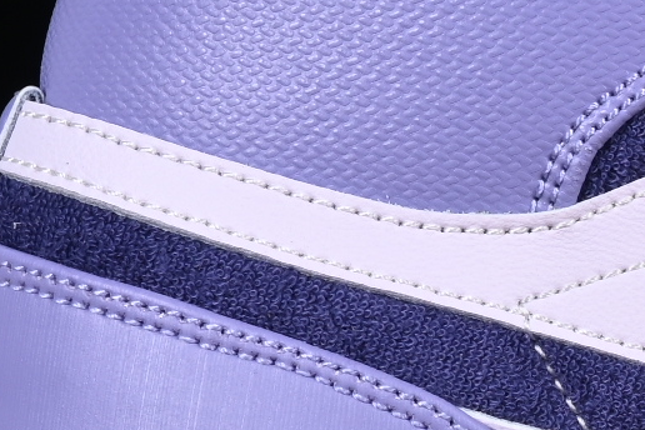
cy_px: 246
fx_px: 7256
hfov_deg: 5.0
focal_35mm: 405
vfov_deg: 3.4
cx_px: 1222
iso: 160
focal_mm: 50
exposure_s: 1/80
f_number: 8
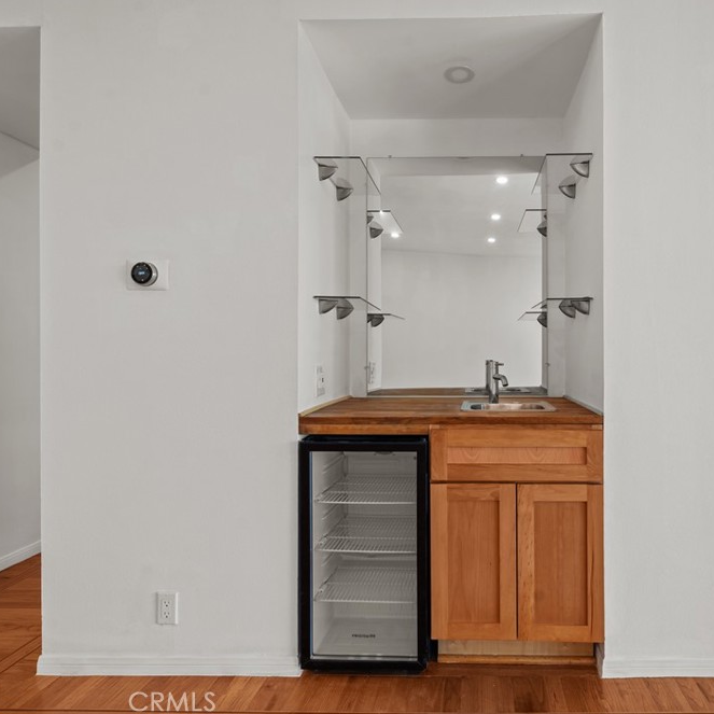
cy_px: 349
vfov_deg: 72.1
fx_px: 490
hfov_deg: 70.4
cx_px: 467
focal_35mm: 21
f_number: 8
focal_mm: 16
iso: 250
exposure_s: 1/6
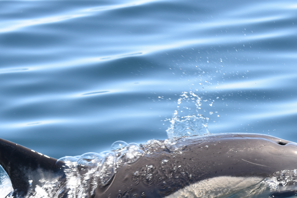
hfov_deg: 10.2
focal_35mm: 201
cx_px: 209
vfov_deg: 6.8
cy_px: 188
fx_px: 1658
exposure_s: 1/500
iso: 400
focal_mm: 70
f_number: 5.6
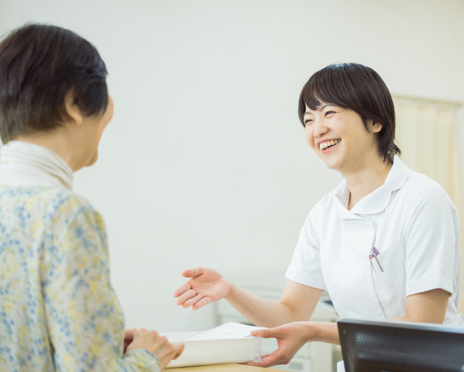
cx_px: 282
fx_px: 1099
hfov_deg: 23.8
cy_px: 185
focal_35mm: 80
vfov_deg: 19.2
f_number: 3.2
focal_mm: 70
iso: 400
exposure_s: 1/125
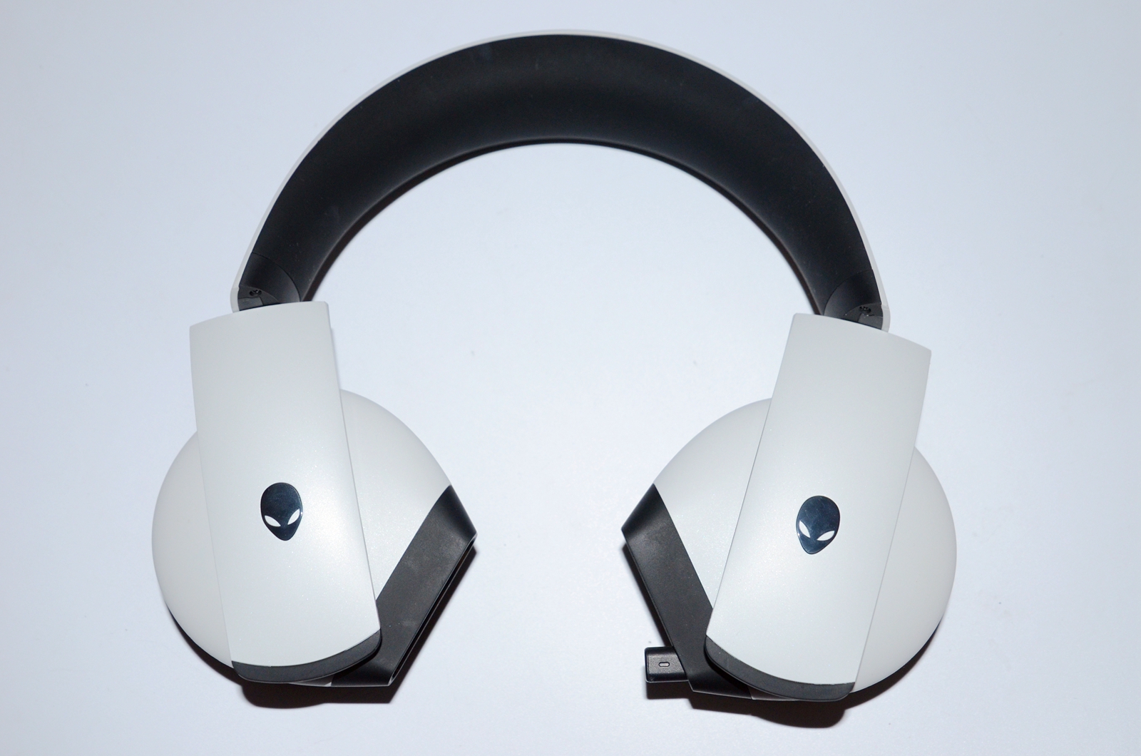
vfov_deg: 34.1
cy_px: 378
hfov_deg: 49.6
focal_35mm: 39
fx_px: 1234
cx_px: 570
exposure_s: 1/60
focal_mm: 26
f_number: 4.5
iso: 640
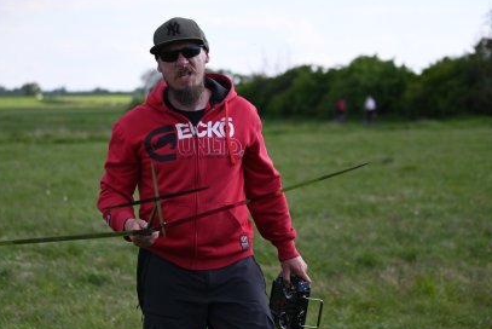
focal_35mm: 122
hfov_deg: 16.8
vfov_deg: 11.3
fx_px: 1668
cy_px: 157
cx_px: 199
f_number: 4.5
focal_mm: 100
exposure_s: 1/1250
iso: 320
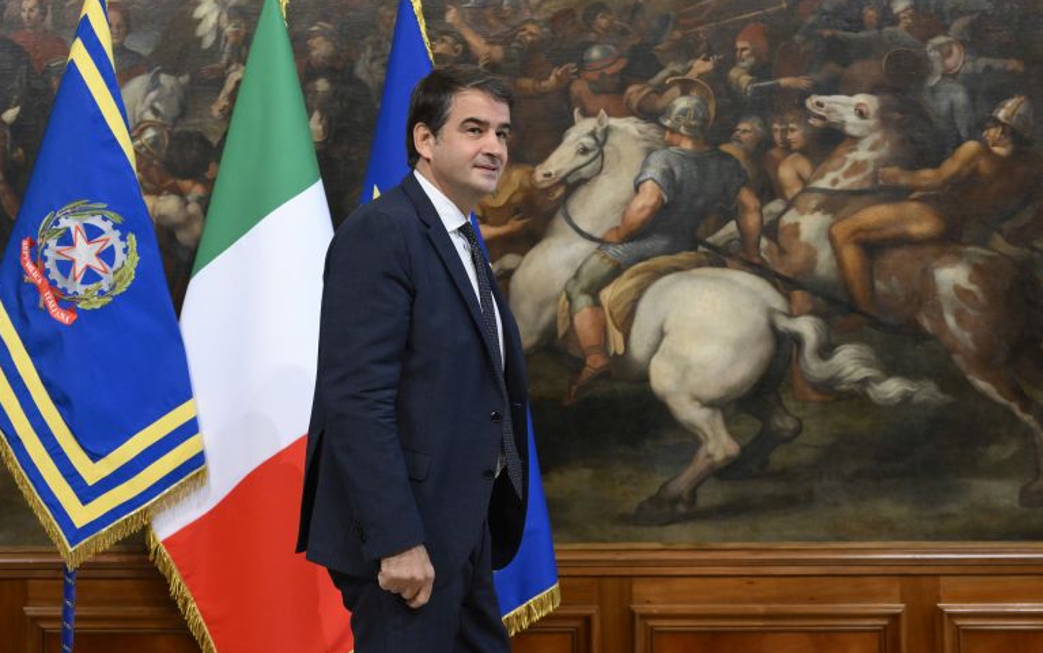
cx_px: 502
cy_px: 327
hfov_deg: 39.6
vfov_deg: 25.4
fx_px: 1450
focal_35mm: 51
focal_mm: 48
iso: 3200
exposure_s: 1/500
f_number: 4
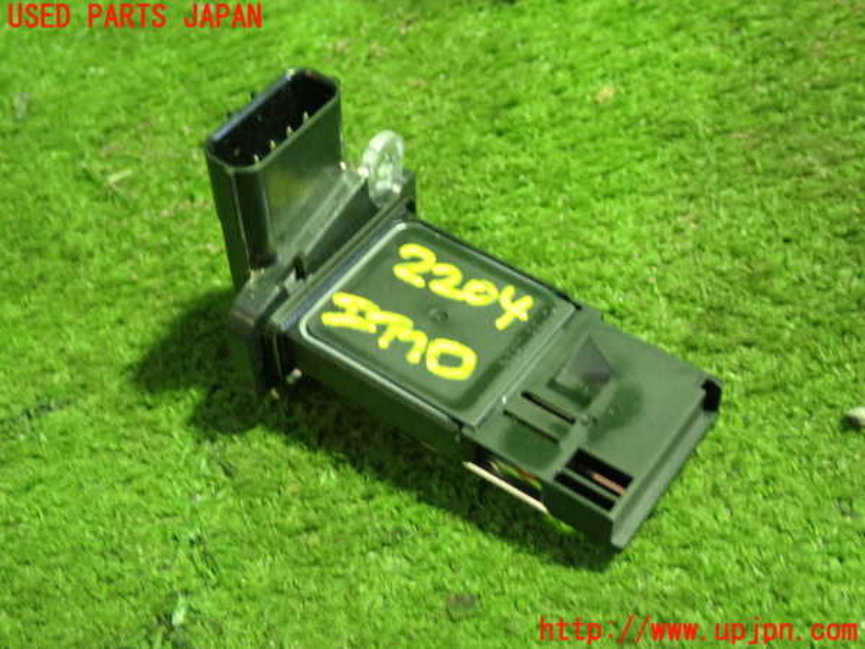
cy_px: 324
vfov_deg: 29.1
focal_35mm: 50
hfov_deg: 38.2
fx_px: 1249
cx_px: 432
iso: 800
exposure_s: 1/20
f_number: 3.2
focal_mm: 9.01
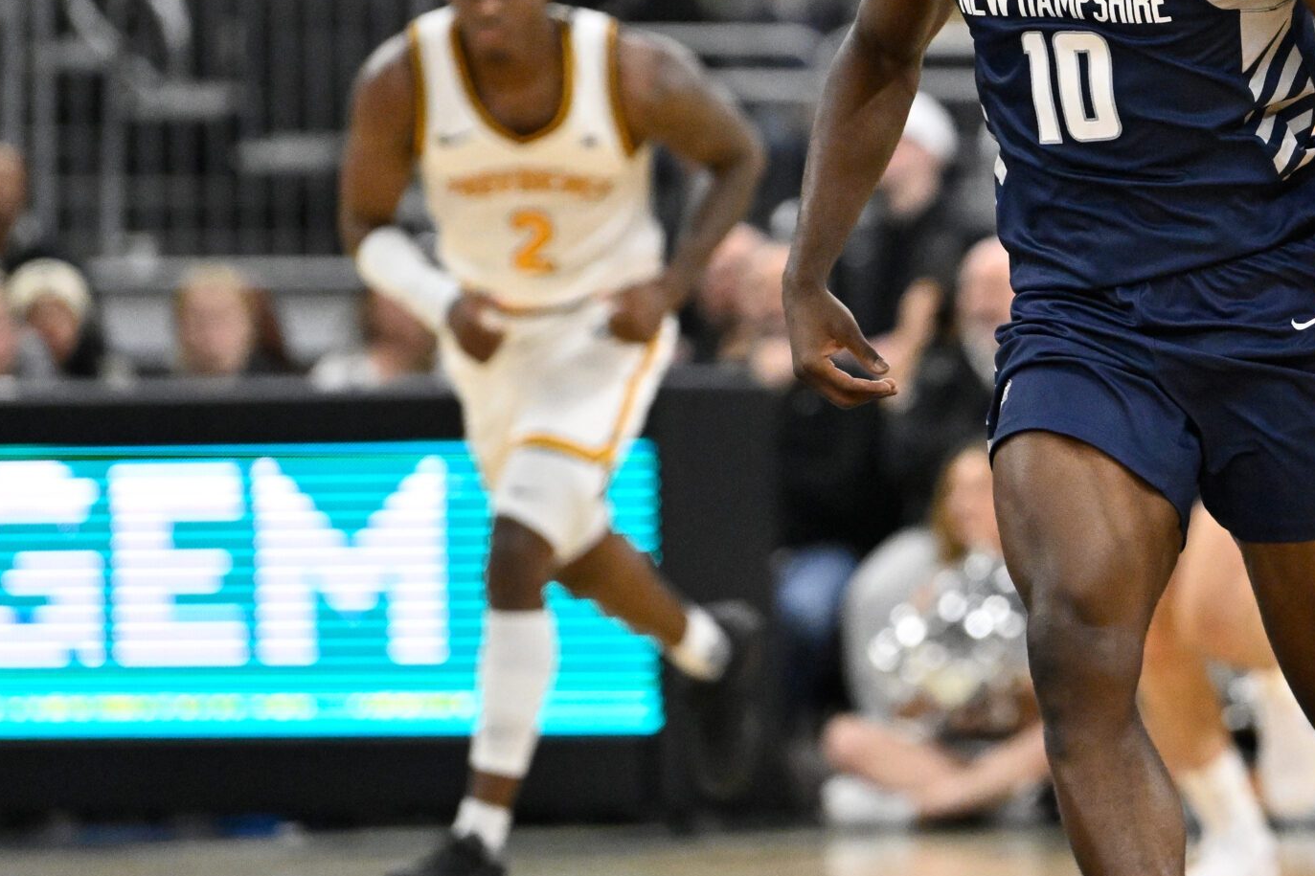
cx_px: 1022
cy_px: 329
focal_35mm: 345
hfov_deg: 6.0
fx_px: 12600
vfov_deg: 4.0
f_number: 3.2
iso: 5000
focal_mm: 185
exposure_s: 1/1600
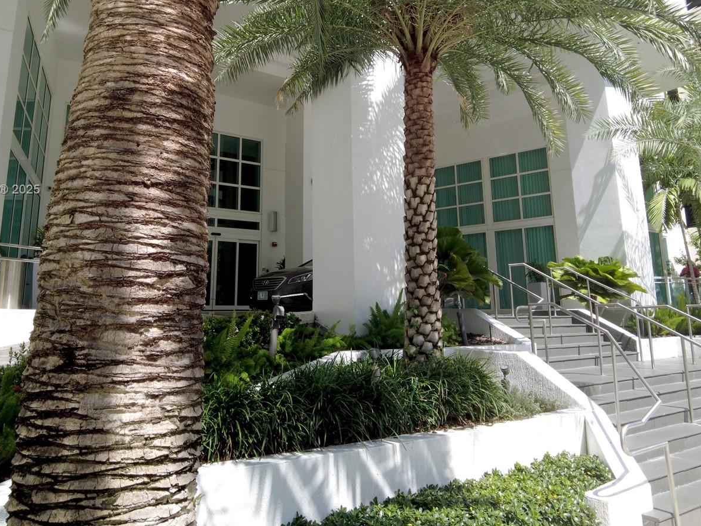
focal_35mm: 27
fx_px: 547
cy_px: 191
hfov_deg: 65.2
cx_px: 324
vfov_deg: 50.7
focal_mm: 4.4
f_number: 1.8
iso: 100
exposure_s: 1/640
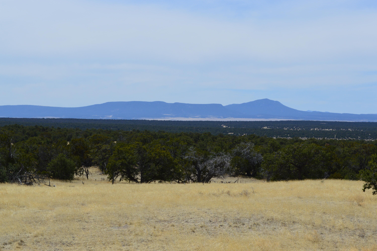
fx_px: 863
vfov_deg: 16.5
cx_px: 188
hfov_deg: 24.6
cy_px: 126
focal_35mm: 82
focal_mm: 55
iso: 200
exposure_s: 1/500
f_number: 11
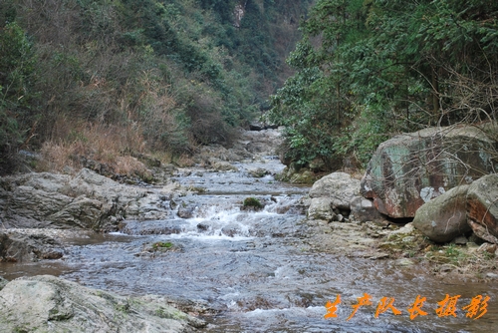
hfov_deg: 30.5
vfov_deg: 20.6
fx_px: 913
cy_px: 166
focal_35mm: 66
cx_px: 249
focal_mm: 44
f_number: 5.3
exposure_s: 1/100
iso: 200
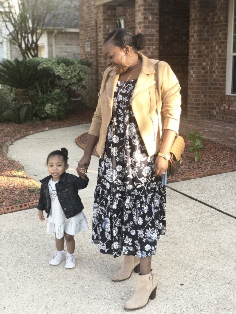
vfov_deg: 36.8
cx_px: 118
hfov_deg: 28.0
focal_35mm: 52
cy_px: 157
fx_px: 473
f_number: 2.4
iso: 25
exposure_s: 1/120
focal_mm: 6
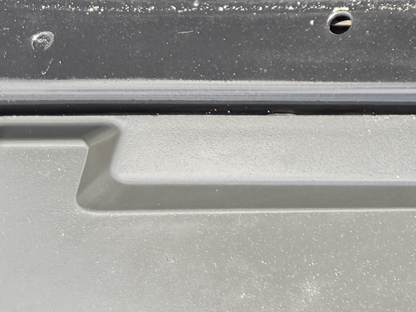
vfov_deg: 9.8
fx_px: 1562
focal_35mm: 130
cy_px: -475
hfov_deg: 13.3
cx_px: 800
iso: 100
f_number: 1.78
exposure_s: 1/445
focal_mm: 6.76
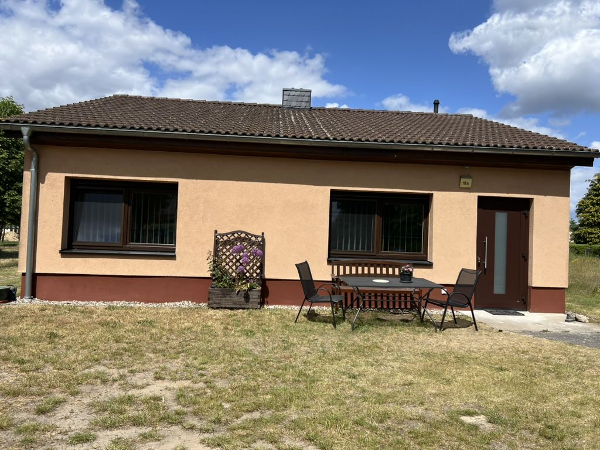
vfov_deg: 53.1
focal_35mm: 26
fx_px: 451
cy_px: 225
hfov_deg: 67.3
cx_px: 300
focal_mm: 5.7
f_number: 1.5
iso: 50
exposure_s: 1/4630
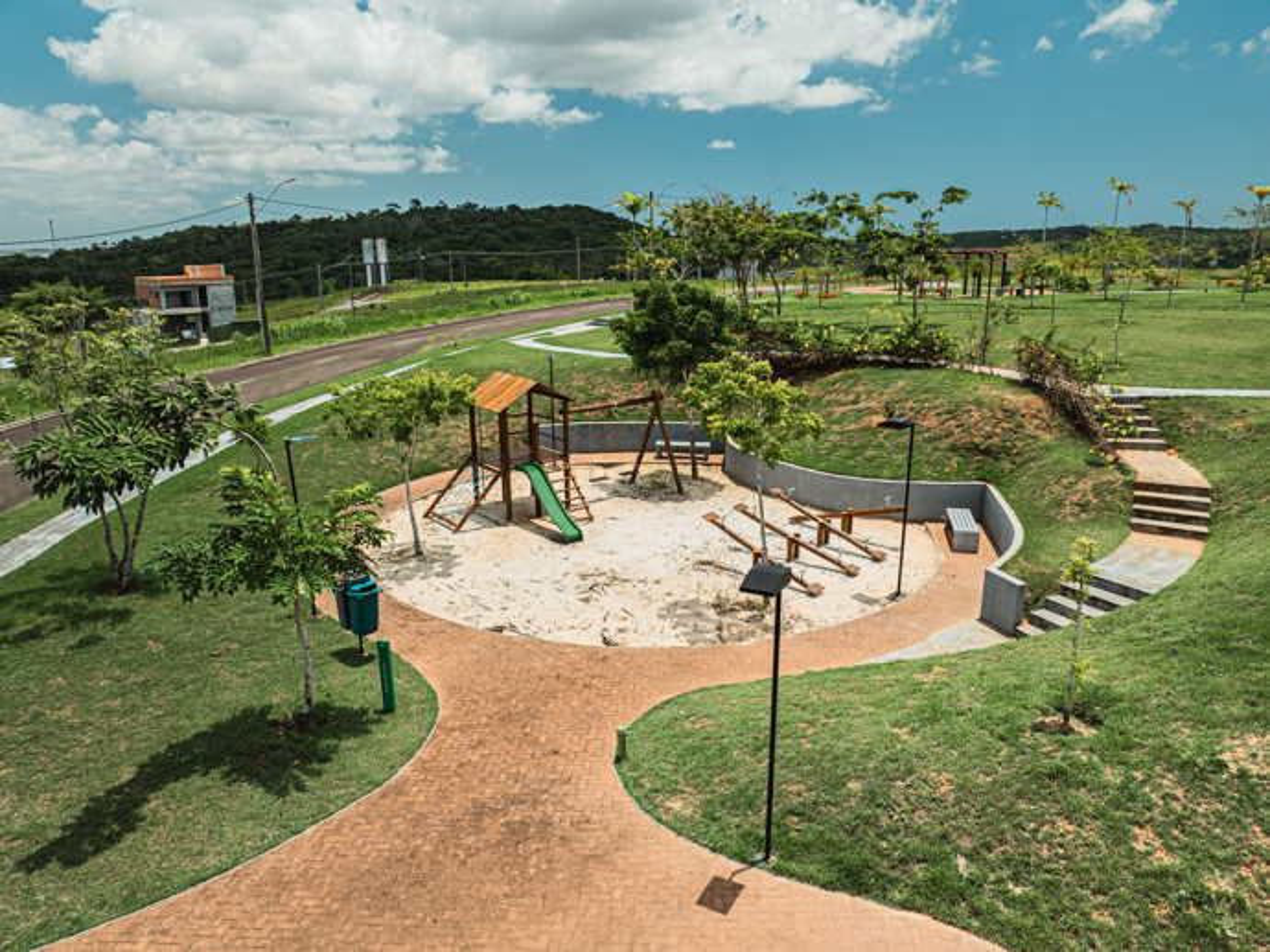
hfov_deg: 71.6
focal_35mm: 24
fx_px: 880
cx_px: 635
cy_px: 476
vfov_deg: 56.8
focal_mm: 12.29
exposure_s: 1/100
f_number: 2.8
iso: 100
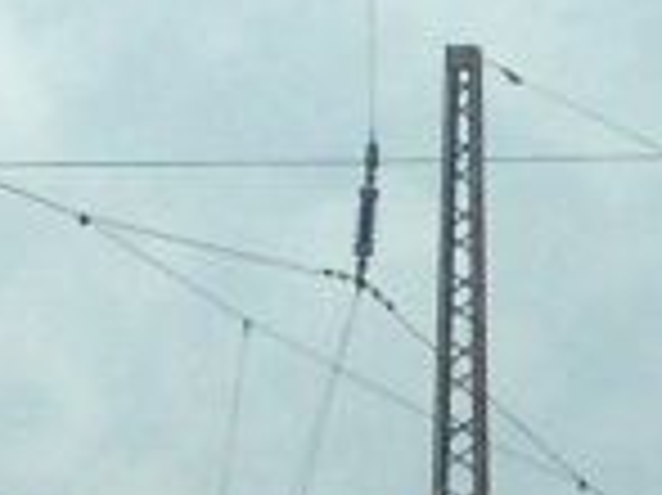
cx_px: 603
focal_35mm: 503
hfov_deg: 3.9
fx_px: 9612
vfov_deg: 2.9
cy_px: 846
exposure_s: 1/320
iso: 200
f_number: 3.5
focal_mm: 18.46
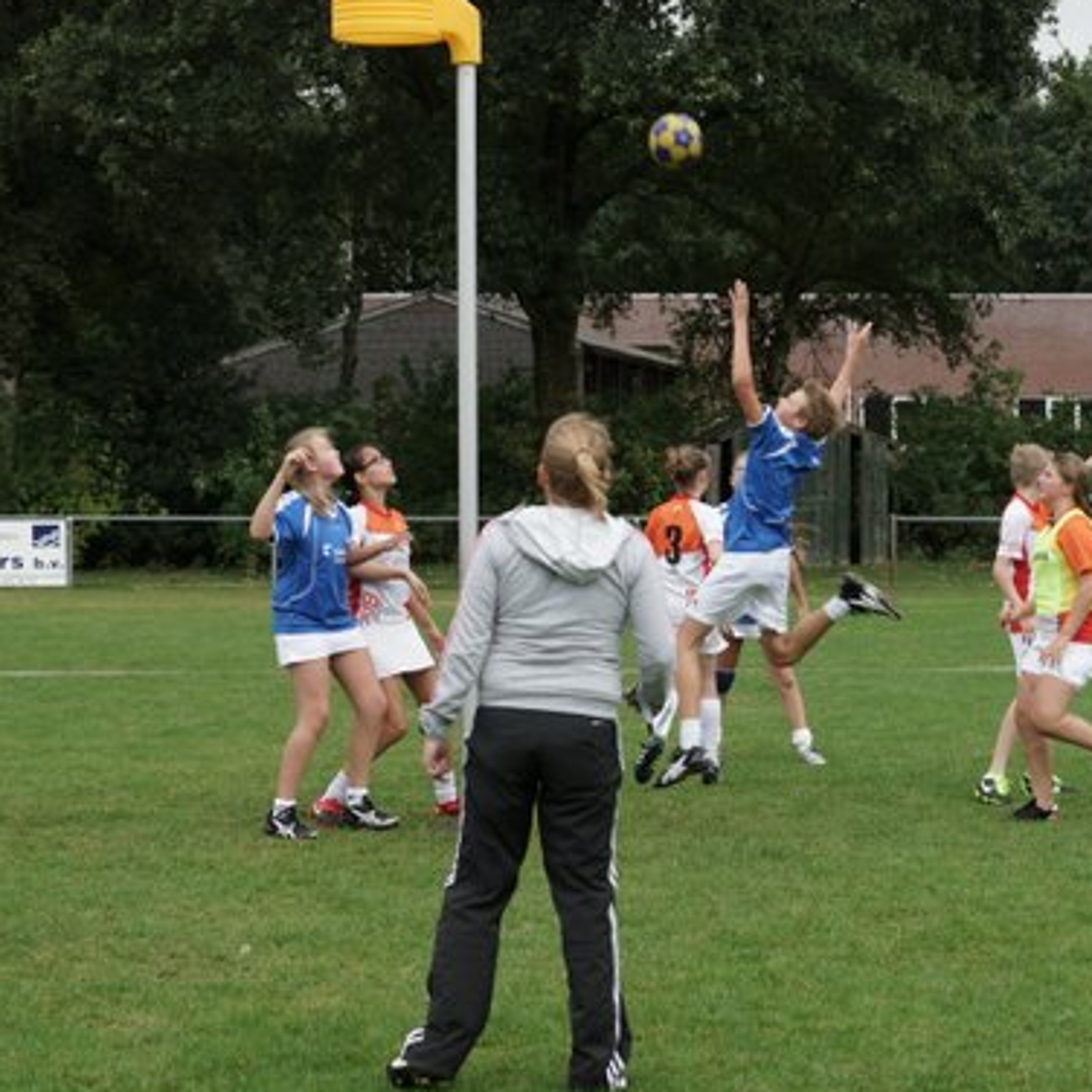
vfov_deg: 17.8
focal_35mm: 98
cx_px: 828
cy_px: 533
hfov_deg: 17.7
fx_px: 3488
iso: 100
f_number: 3.5
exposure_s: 1/200
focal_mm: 45
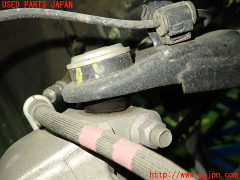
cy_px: 90
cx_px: 120
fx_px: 208
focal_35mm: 30
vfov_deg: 46.8
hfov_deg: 60.0
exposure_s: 1/30
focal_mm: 5.4
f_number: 2.3
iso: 400
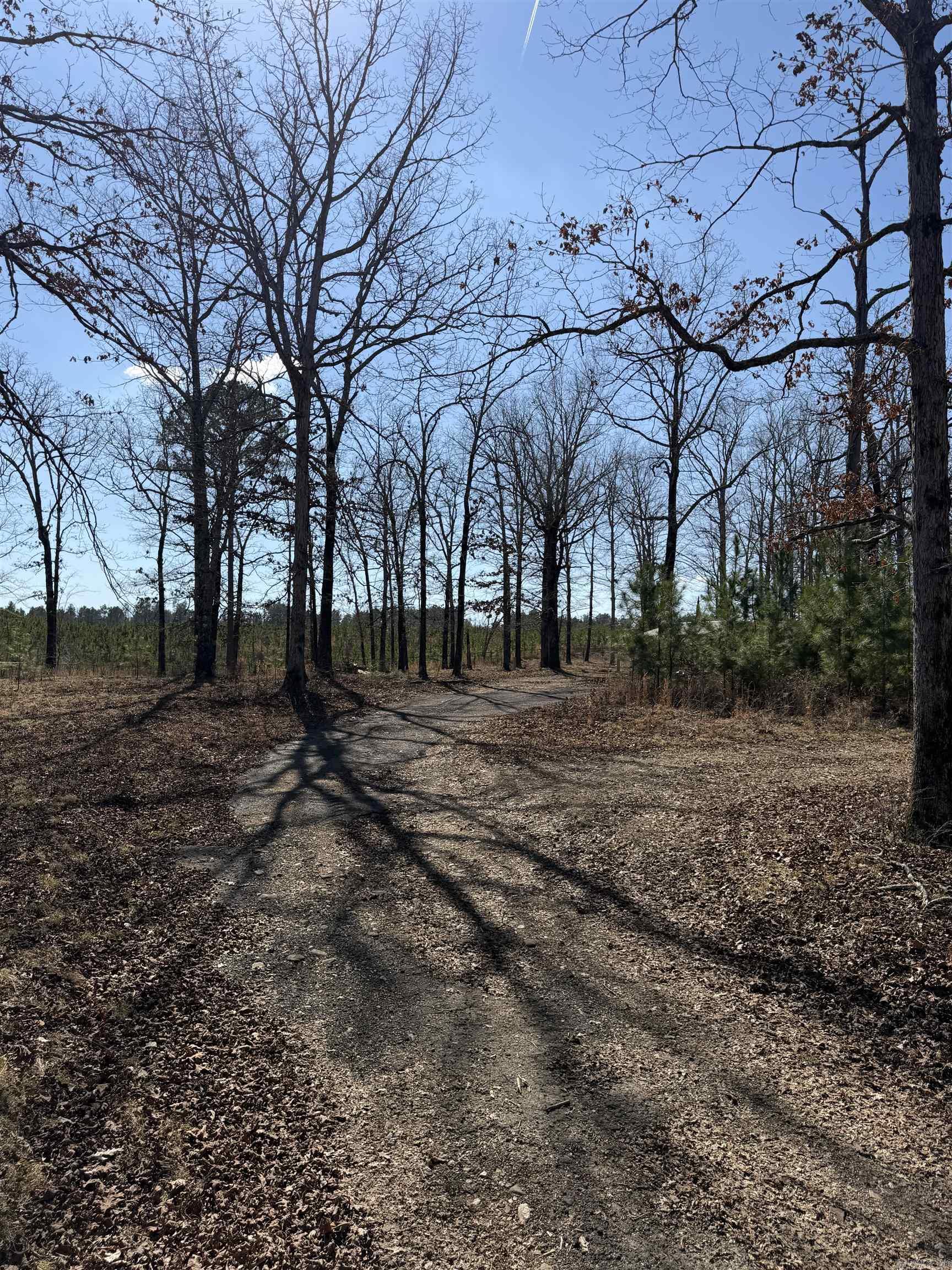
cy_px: 635
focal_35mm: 24
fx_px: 880
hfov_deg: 56.8
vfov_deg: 71.6
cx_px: 476
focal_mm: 6.76
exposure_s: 1/6173
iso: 80
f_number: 1.78
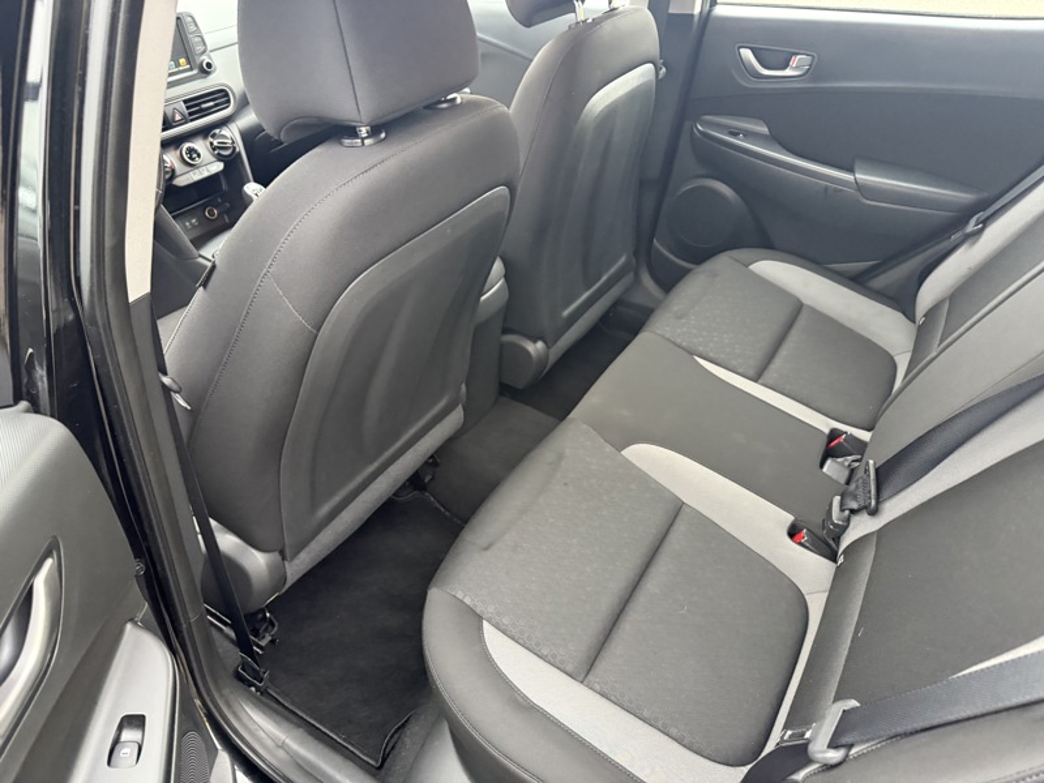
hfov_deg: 71.6
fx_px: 724
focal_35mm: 24
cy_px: 392
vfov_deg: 56.8
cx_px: 522
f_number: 1.78
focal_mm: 6.76
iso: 800
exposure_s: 1/60
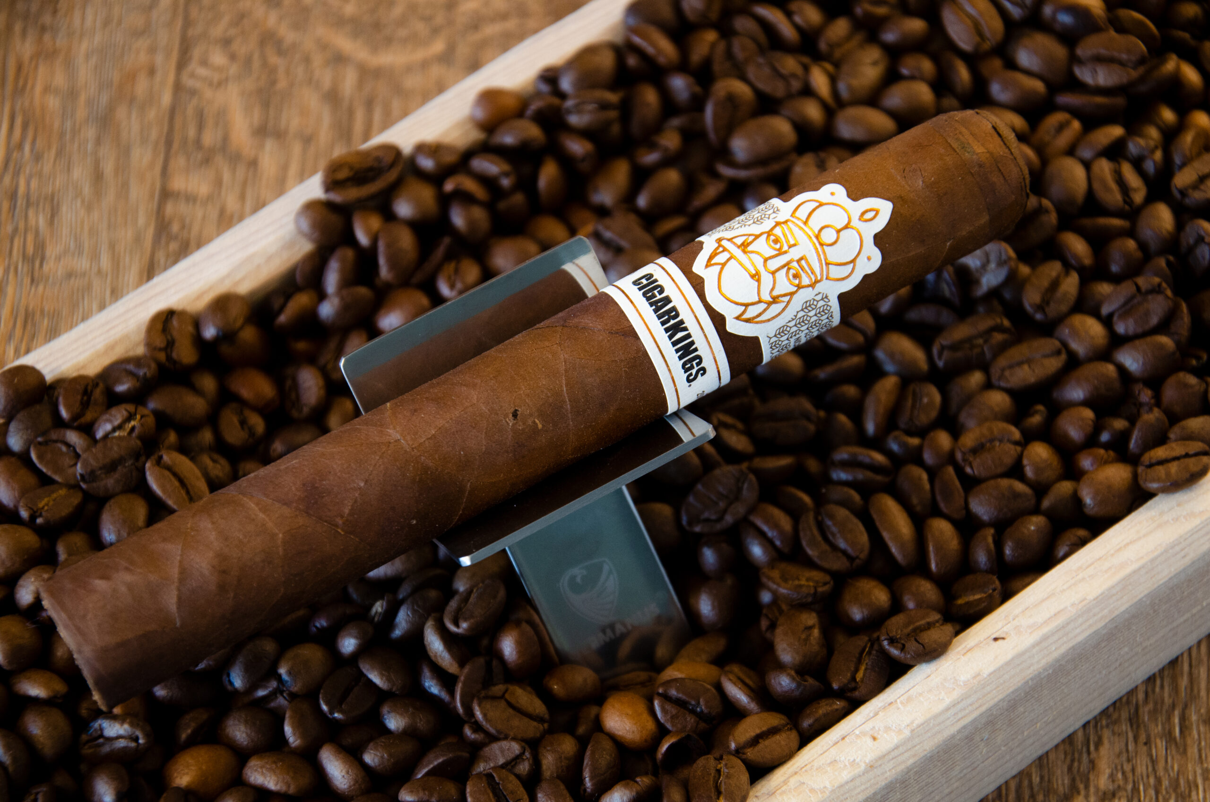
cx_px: 605
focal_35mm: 120
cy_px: 401
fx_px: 4025
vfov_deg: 11.4
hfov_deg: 17.1
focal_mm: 80
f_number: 5.3
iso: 800
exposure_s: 1/30
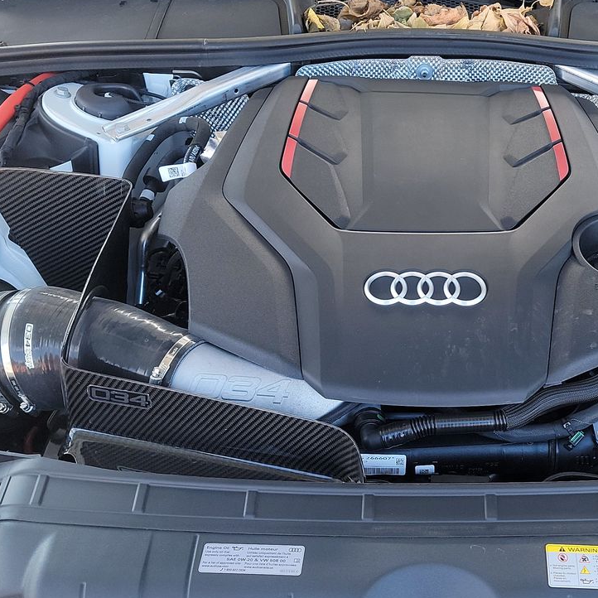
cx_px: 421
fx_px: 919
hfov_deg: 35.5
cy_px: 383
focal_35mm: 47
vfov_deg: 35.8
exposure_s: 1/59
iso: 75
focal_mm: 6.7
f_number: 1.8
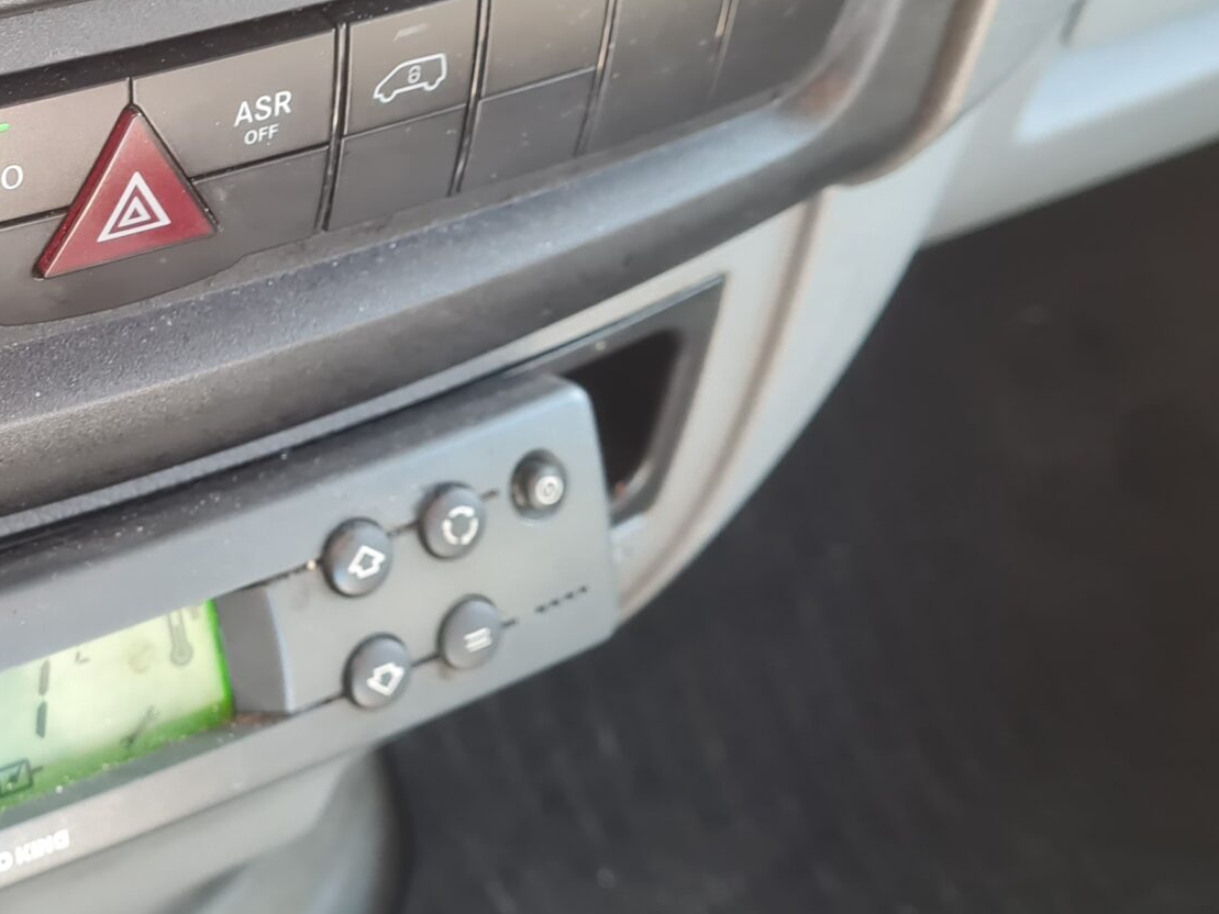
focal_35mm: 60
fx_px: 2113
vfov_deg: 24.3
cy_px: 325
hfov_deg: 30.0
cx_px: -3
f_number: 1.8
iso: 250
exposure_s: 1/50
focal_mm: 5.4
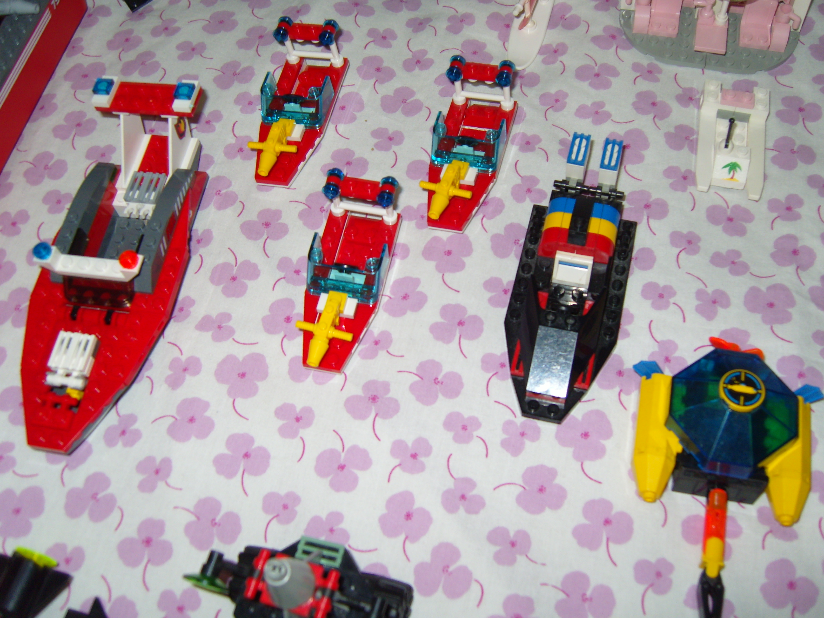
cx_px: 424
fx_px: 857
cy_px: 307
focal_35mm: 36
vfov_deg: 39.7
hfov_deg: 51.3
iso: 100
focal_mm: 7.4
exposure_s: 1/30
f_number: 2.8
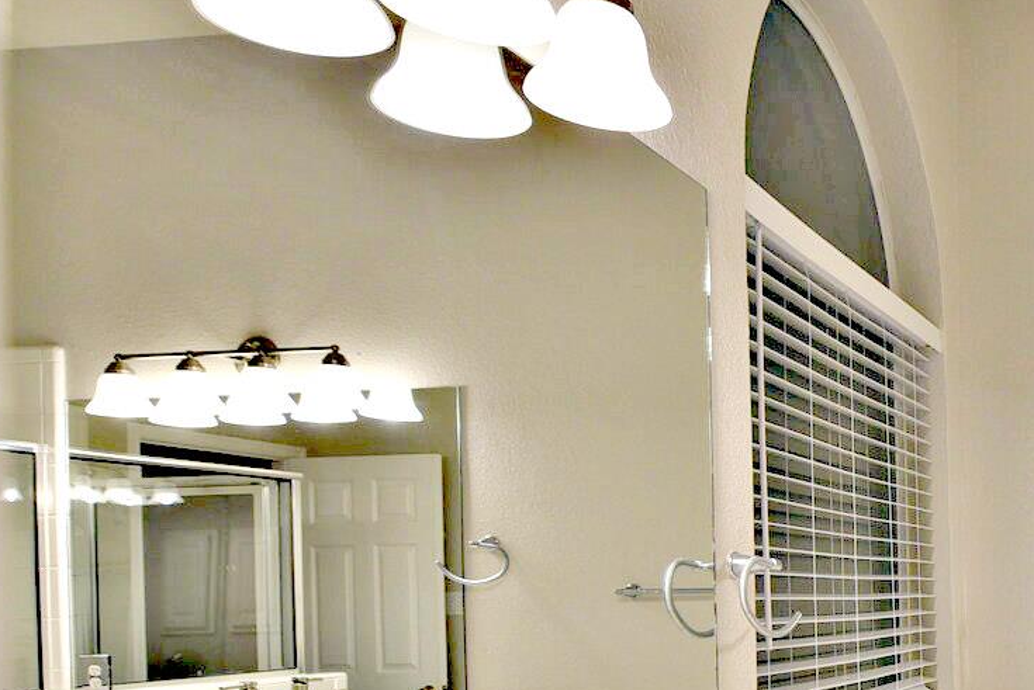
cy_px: 613
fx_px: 1121
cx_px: 1218
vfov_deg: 32.6
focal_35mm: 39
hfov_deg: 38.0
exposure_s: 1/100
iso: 400
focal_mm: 14
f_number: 5
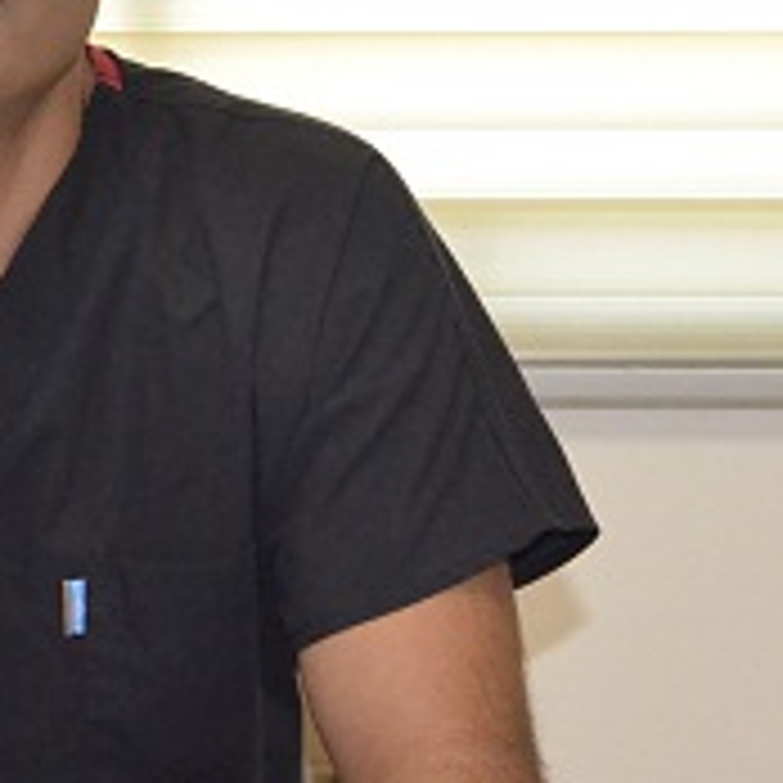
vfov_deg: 14.2
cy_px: 322
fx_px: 3148
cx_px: -50
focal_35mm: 123
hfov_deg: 13.9
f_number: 8
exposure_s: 1/200
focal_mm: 28
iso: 5000
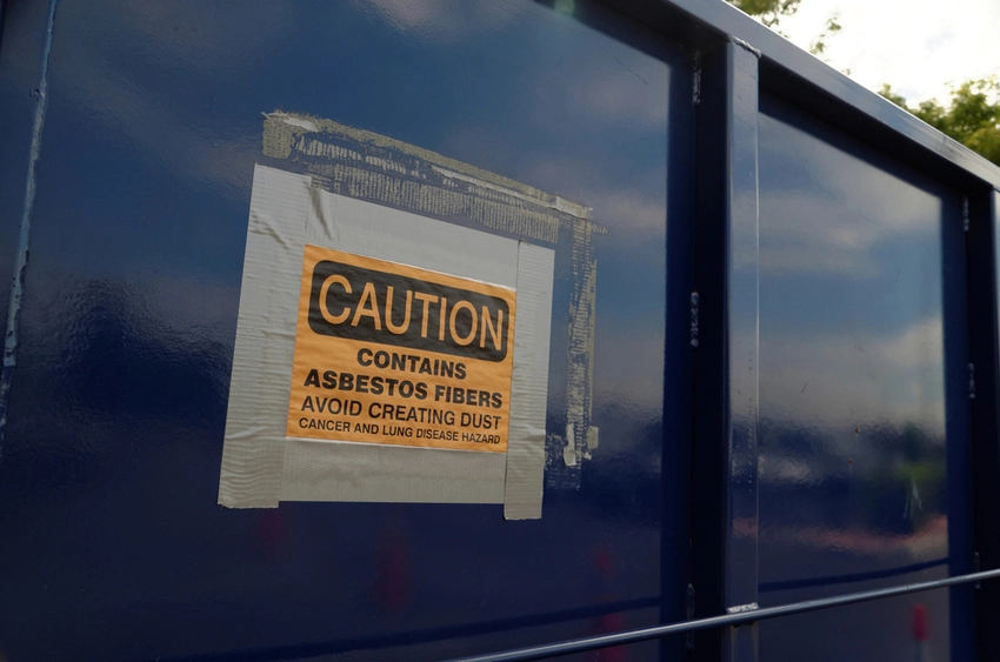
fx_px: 832
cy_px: 331
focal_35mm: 30
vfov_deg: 43.4
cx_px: 500
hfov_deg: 62.0
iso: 100
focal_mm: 20
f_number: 6.3
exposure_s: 1/160
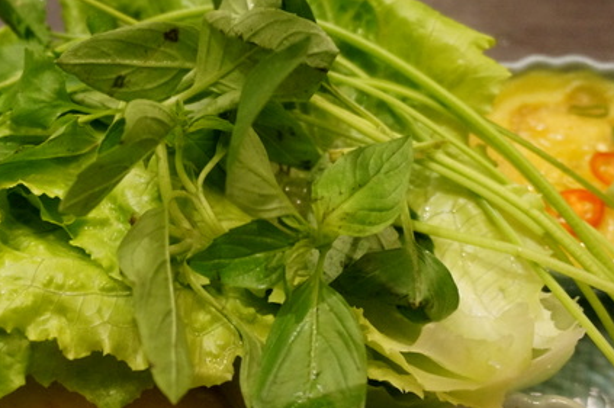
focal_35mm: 59
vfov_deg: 22.9
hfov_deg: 33.8
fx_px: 1005
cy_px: 168
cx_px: 225
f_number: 4.5
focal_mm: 26
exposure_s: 1/25
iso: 3200
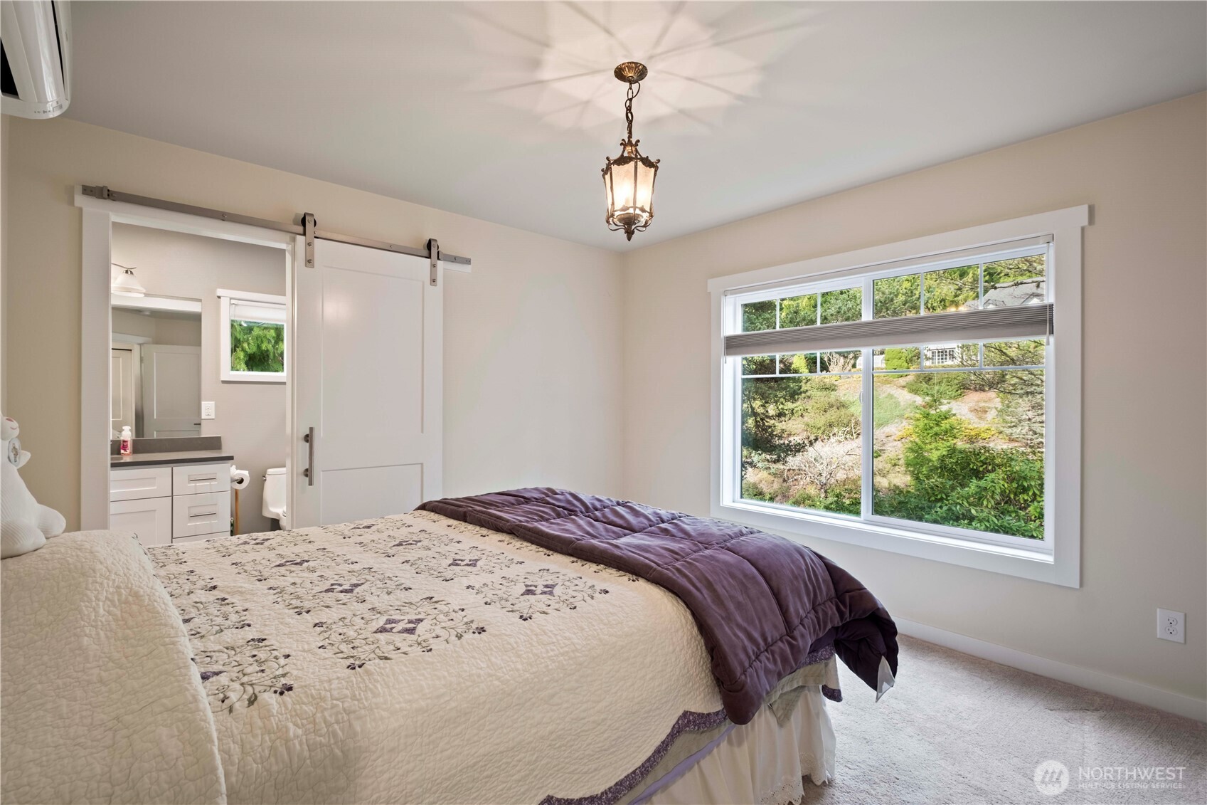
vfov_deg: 73.7
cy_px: 402
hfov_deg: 96.7
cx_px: 604
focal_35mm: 16
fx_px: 536
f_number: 8
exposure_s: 1.3
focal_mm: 10.5
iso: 400
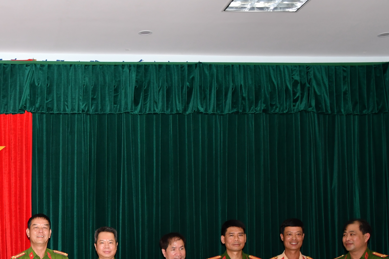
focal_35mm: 75
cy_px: 256
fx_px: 810
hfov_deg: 25.8
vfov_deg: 17.8
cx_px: 13
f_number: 3.8
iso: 500
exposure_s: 1/200
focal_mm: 24
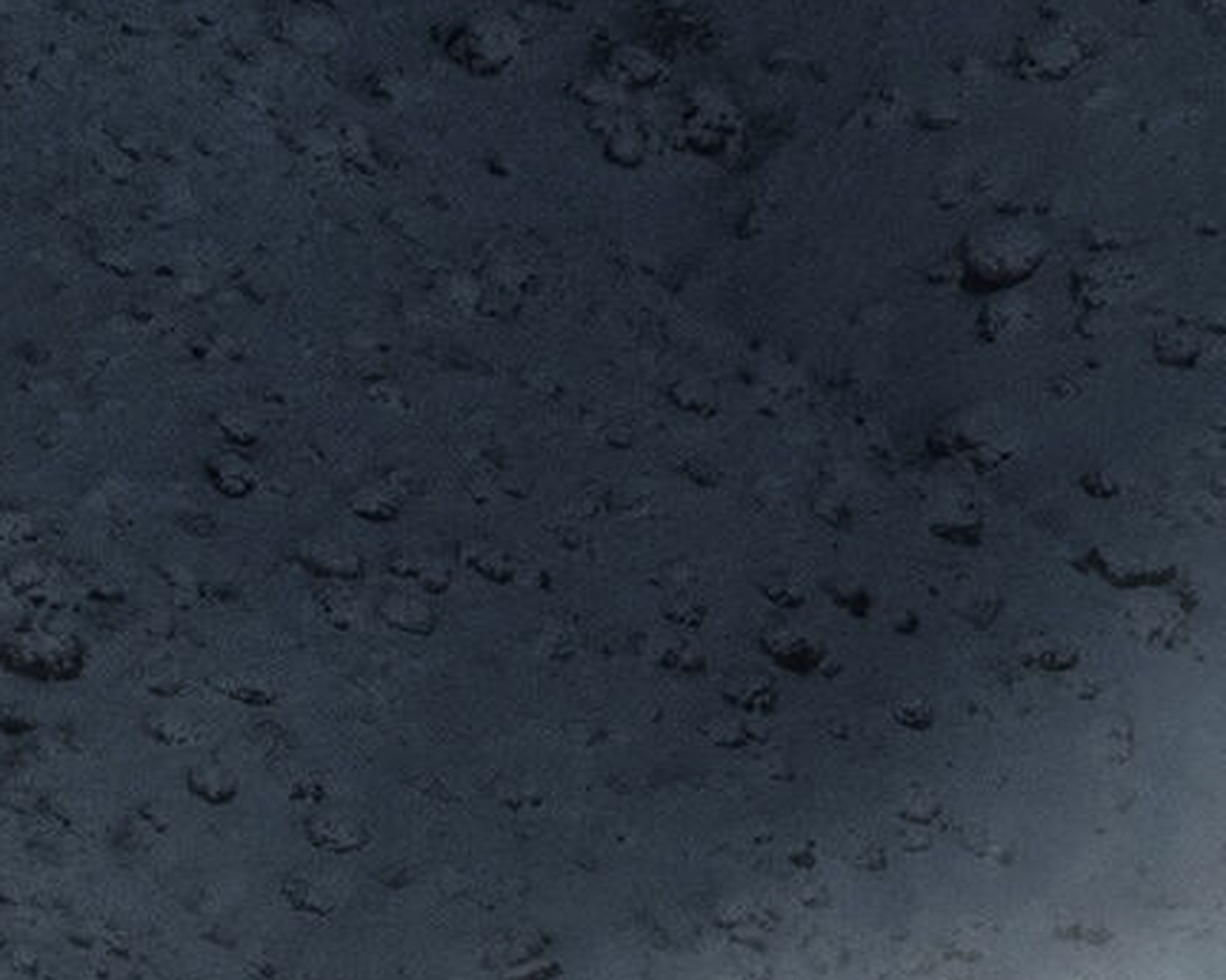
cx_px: -946
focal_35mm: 2101
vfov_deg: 0.7
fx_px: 76217
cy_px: 2256
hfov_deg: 0.9
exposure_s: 1/2000
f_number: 22
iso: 1000
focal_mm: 400
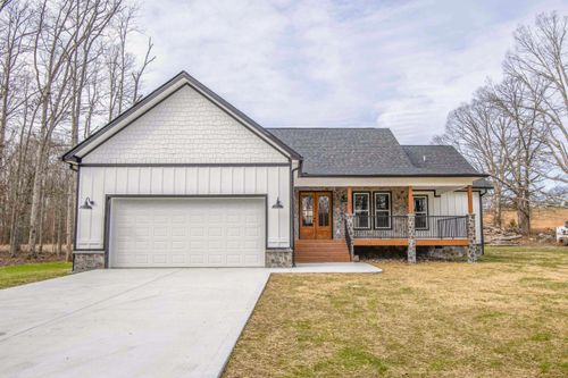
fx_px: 252
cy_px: 189
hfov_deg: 96.8
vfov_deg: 73.7
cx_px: 284
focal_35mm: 16
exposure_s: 1/640
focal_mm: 16
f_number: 9
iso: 320
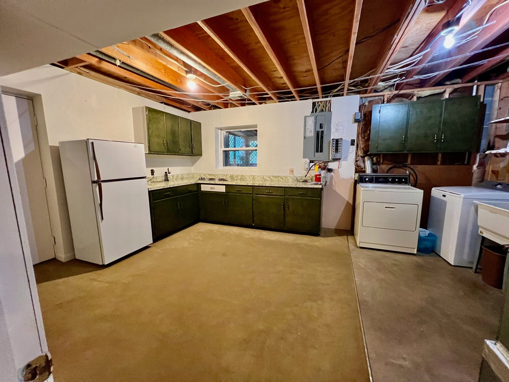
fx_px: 191
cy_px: 191
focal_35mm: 13
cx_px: 254
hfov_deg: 106.2
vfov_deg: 89.9
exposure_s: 1/60
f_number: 1.8
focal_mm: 1.57
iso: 640
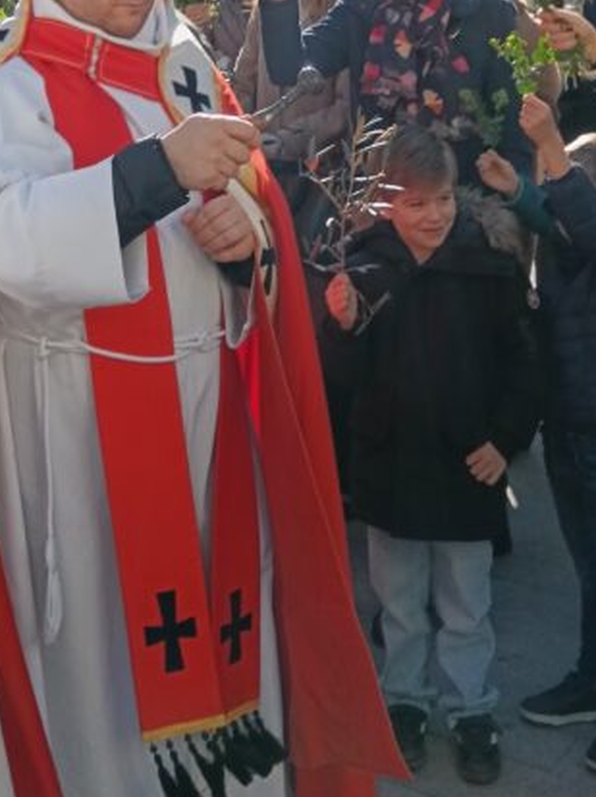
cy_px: 93
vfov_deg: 28.0
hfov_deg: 21.9
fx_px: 1540
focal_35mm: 67
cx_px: 297
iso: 100
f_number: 1.9
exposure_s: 1/641
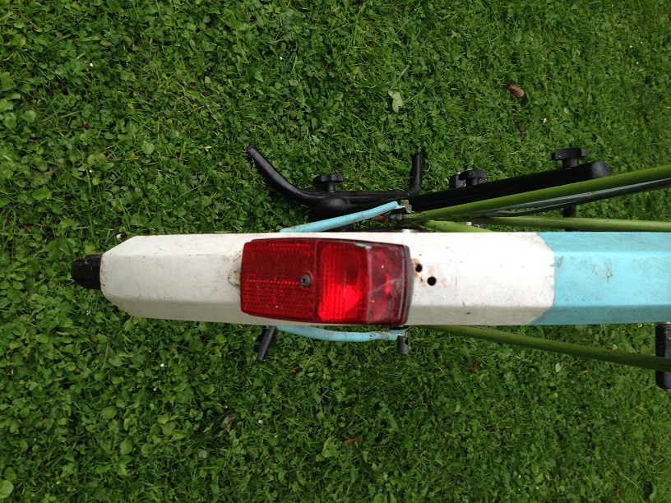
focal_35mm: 33
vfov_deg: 42.9
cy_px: 252
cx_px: 336
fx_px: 640
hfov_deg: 55.4
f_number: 2.4
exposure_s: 1/120
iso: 64
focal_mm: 4.12
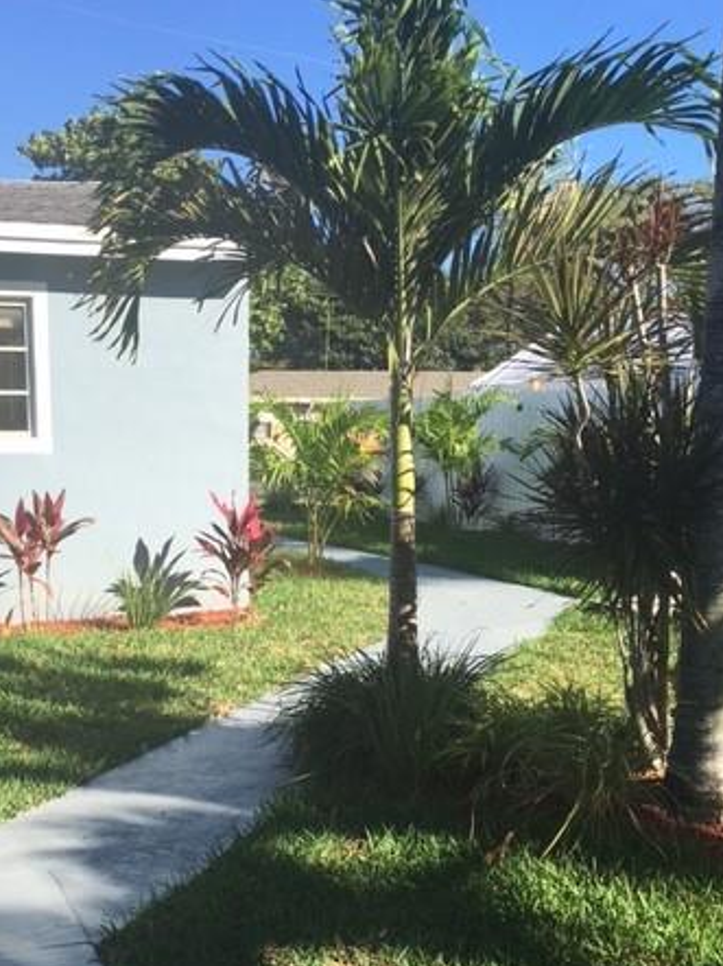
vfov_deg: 44.1
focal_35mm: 42
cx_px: 240
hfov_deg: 34.0
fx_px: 1171
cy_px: 647
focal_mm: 4.15
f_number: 2.2
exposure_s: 1/1148
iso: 25
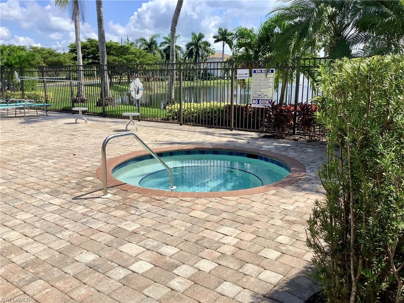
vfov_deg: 45.4
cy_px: 152
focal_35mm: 31
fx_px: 362
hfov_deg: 58.4
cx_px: 202
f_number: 2.4
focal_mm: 3.3
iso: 25
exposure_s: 1/1812
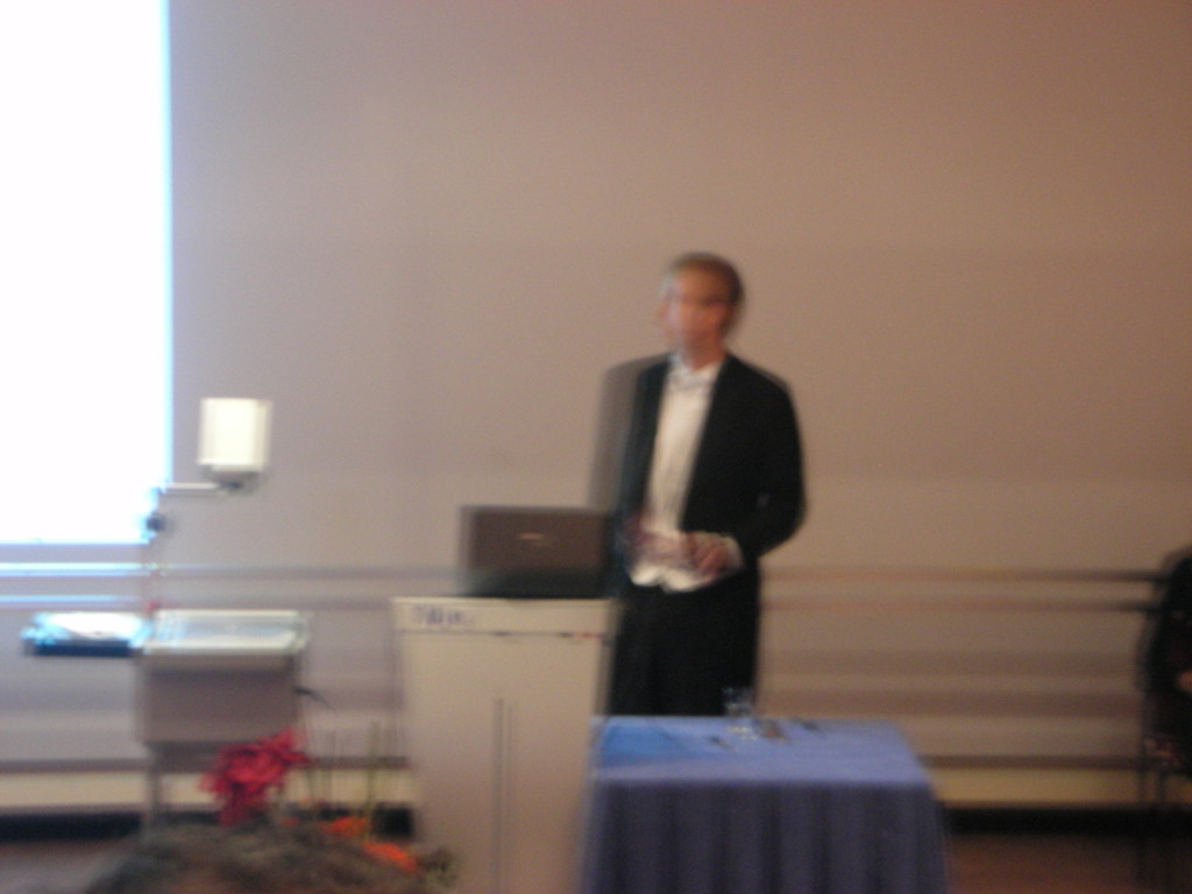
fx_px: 3616
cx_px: 596
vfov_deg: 14.1
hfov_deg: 18.7
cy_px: 447
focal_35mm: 105
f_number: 5.4
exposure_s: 1/1.2
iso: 200
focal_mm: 17.4
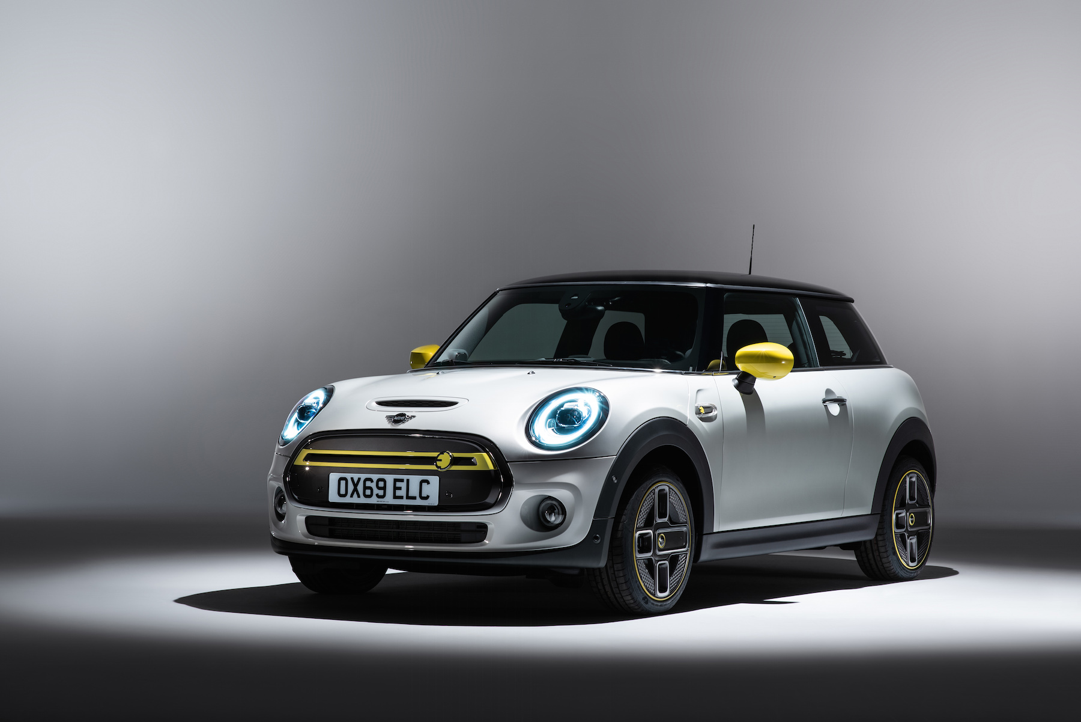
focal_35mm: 85
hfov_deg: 23.9
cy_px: 361
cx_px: 540
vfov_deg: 16.1
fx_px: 2553
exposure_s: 1
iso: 100
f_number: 14
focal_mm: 85
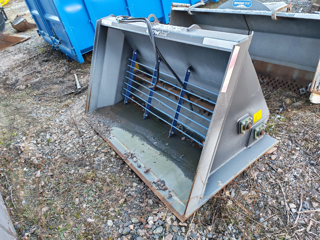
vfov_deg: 51.4
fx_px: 250
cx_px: 160
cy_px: 120
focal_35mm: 27
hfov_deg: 65.3
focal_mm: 6.12
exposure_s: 1/100
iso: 400
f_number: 1.9
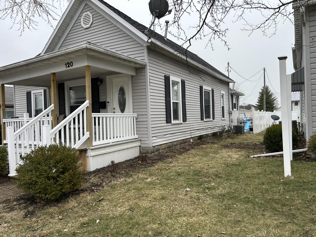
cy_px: 118
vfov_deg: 53.1
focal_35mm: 26
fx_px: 237
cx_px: 158
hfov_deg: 67.3
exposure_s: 1/797
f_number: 1.5
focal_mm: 5.7
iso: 50
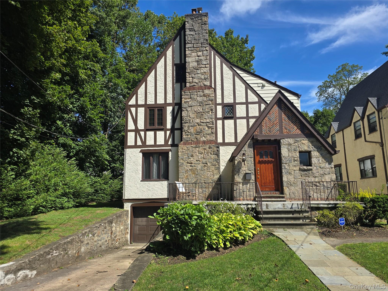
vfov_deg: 58.9
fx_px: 258
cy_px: 146
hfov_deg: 73.9
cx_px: 194
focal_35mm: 23
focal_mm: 6.3
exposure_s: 1/671
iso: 12
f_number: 1.7
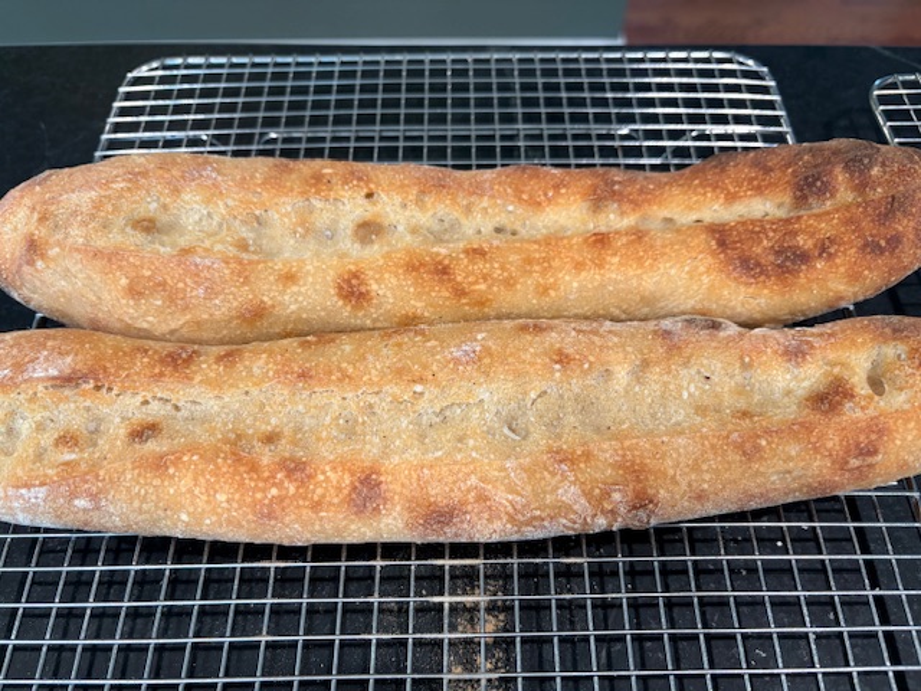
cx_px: 460
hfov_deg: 67.3
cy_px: 346
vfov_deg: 53.1
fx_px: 692
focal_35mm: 26
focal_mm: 5.96
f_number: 1.6
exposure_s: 1/60
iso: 250
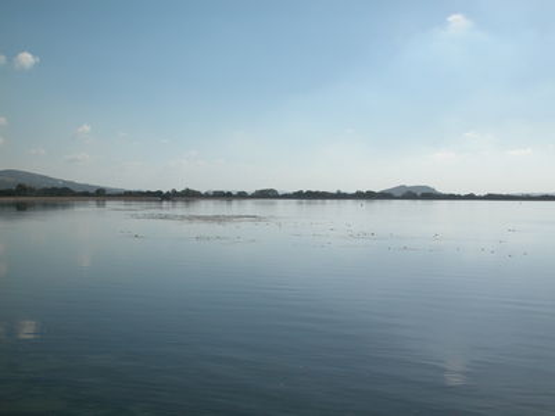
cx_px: 278
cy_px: 208
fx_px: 802
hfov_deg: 38.2
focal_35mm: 50
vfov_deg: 29.1
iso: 100
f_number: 7.6
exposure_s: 1/899
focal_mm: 12.7
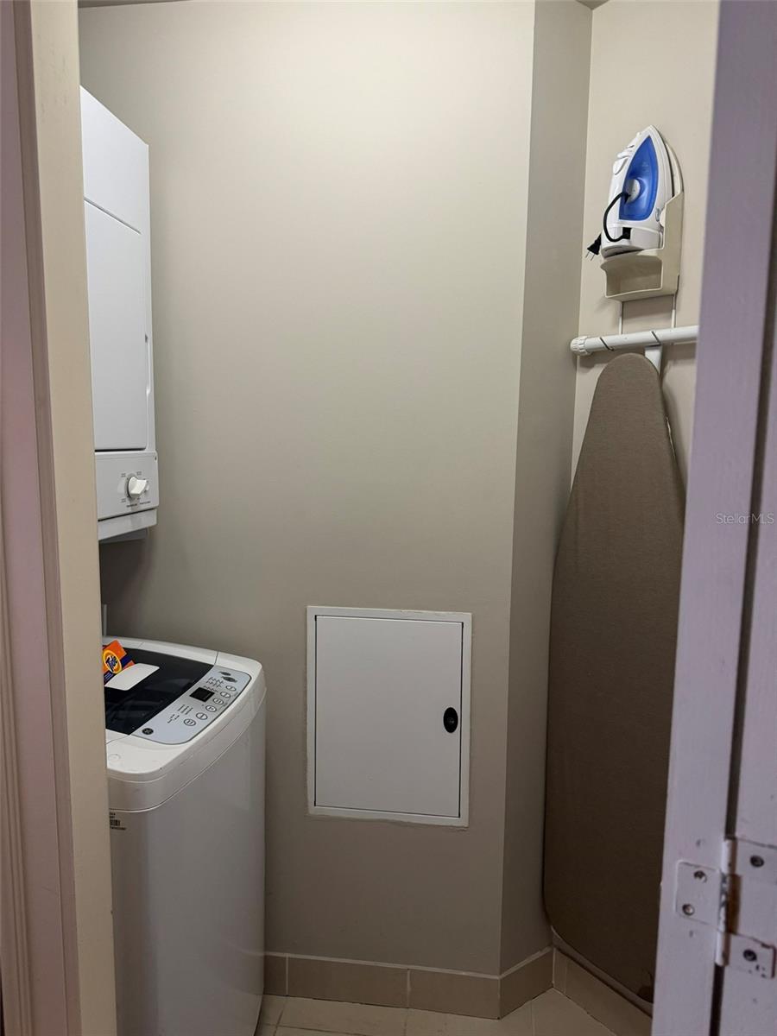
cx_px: 388
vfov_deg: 71.6
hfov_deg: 56.8
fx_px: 718
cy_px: 518
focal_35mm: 24
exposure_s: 1/60
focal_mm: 6.86
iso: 250
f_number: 1.78
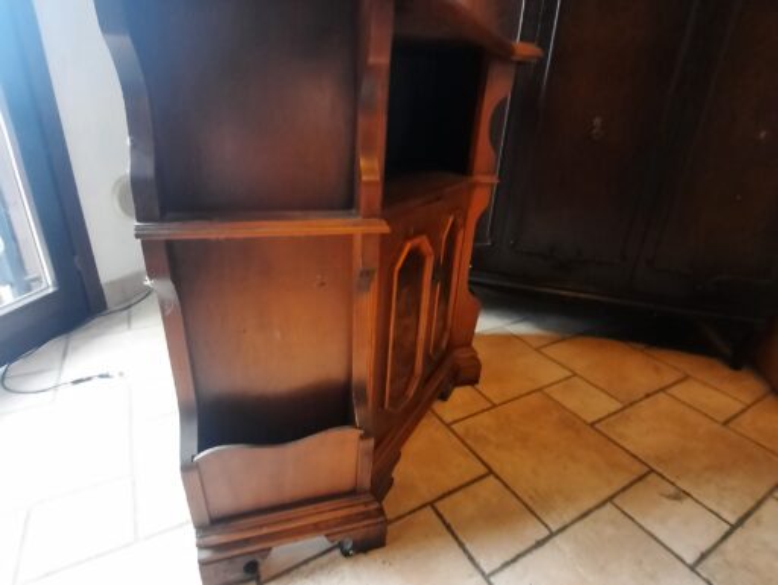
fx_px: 292
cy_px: 292
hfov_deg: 106.1
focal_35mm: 13
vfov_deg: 90.0
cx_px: 389
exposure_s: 1/25
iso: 200
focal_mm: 1.74
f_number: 2.2
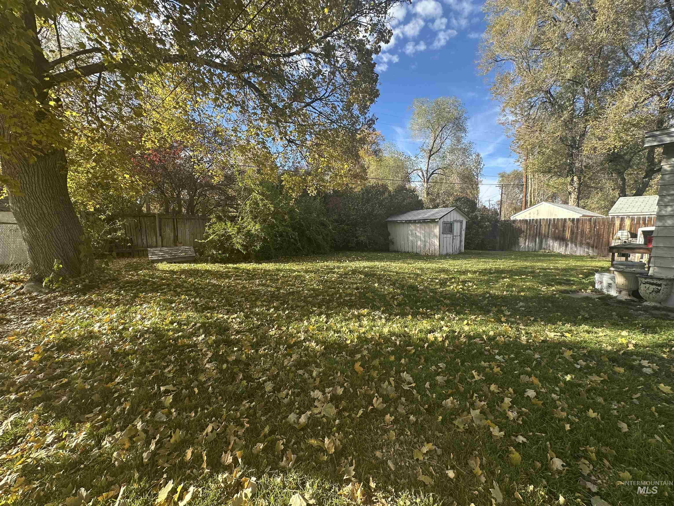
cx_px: 337
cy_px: 253
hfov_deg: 102.1
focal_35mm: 14
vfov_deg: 85.7
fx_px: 273
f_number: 2.2
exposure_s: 1/368
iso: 40
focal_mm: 2.22
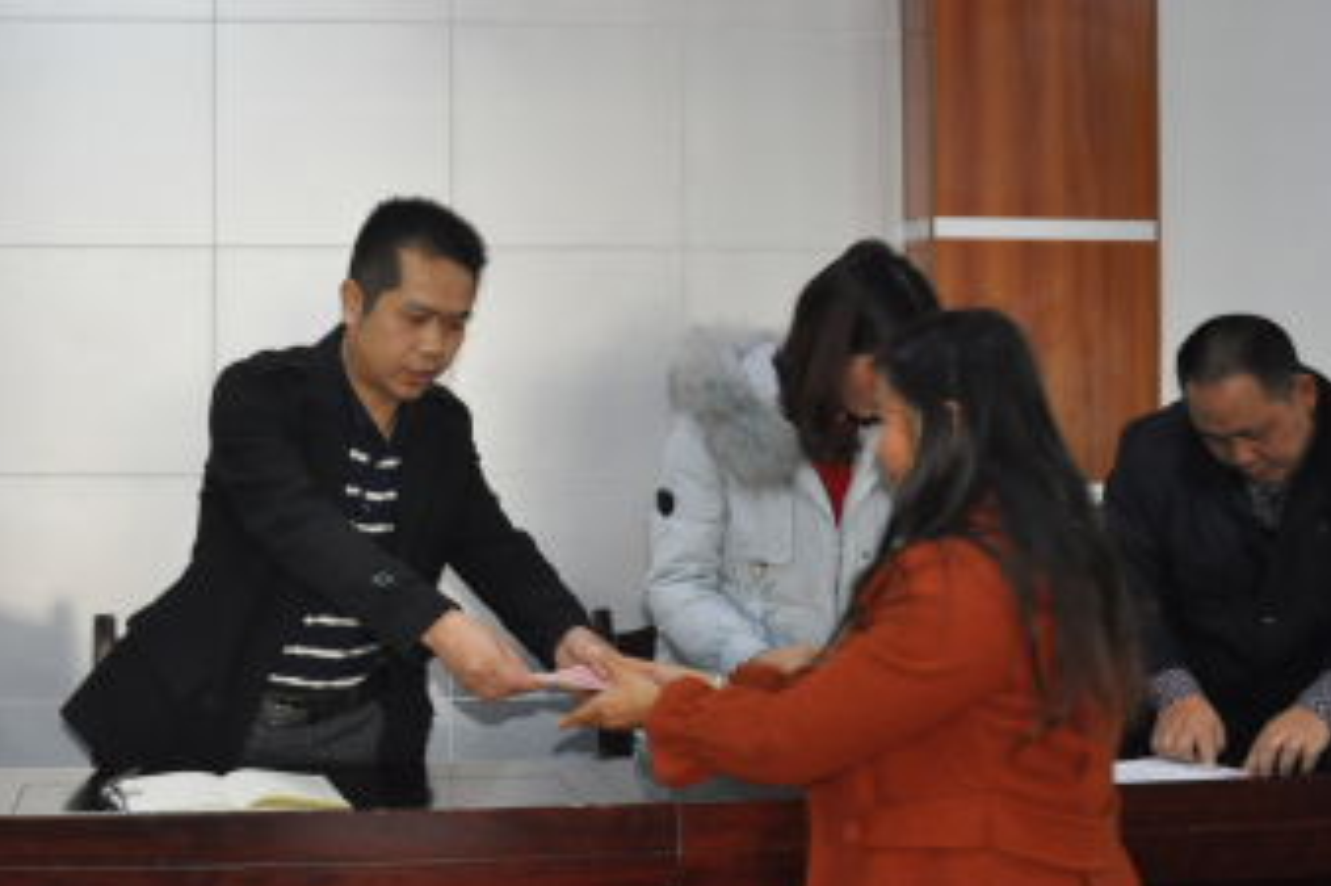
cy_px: 343
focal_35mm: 48
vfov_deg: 28.0
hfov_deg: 40.1
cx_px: 354
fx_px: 1774
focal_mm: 18
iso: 800
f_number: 3.5
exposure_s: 1/60
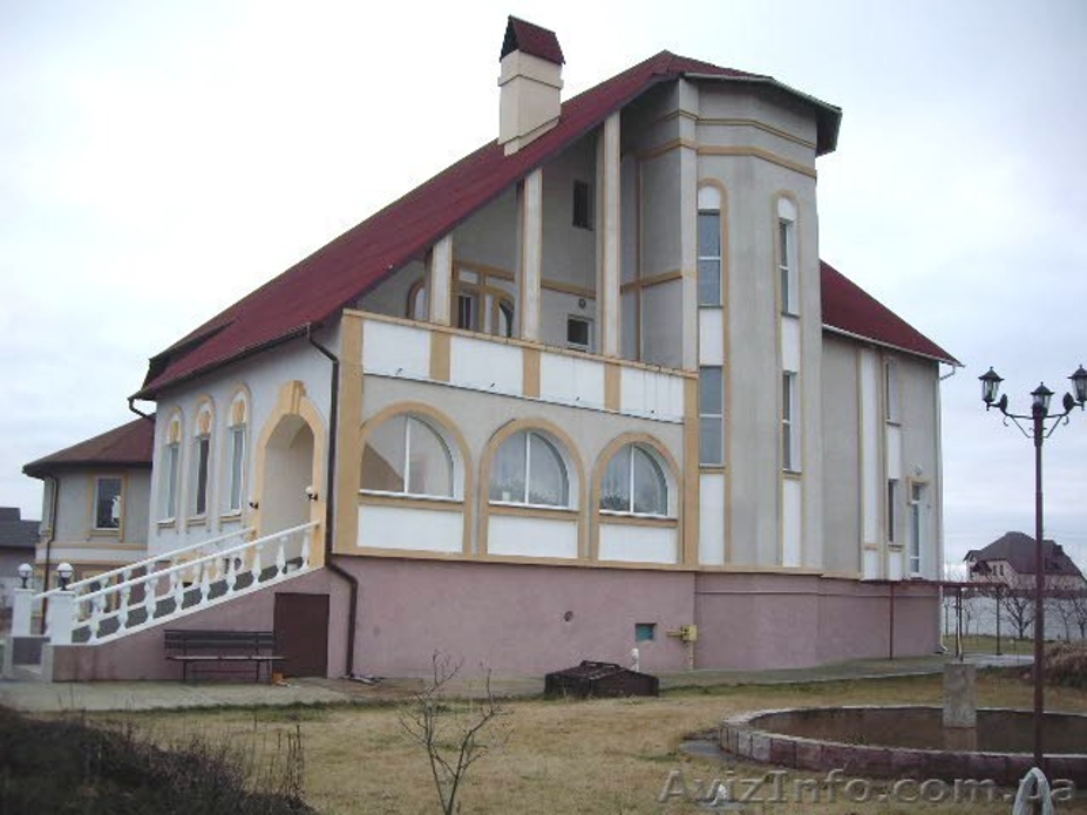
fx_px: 1193
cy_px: 408
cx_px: 544
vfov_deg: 37.7
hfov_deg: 49.0
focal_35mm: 38
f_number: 2.7
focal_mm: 6.2
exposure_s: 1/125
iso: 100
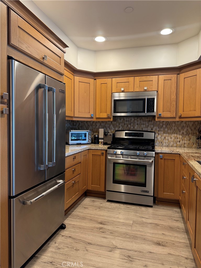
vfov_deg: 71.6
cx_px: 100
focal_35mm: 24
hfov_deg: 56.8
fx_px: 186
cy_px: 134
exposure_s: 1/60
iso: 125
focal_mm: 6.76
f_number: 1.78
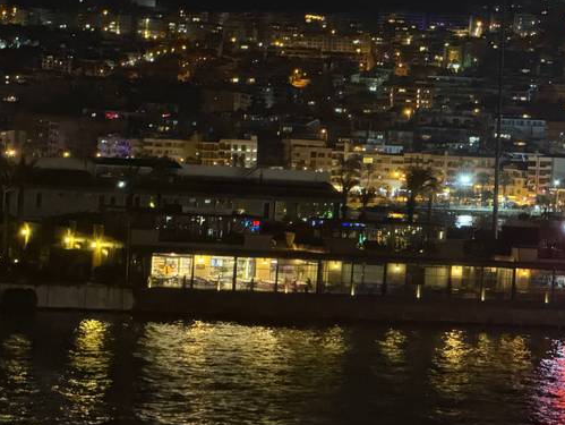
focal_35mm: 173
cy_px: 228
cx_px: 386
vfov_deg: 8.6
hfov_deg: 11.4
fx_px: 2826
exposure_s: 1/17
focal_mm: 15.66
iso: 2500
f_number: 2.8
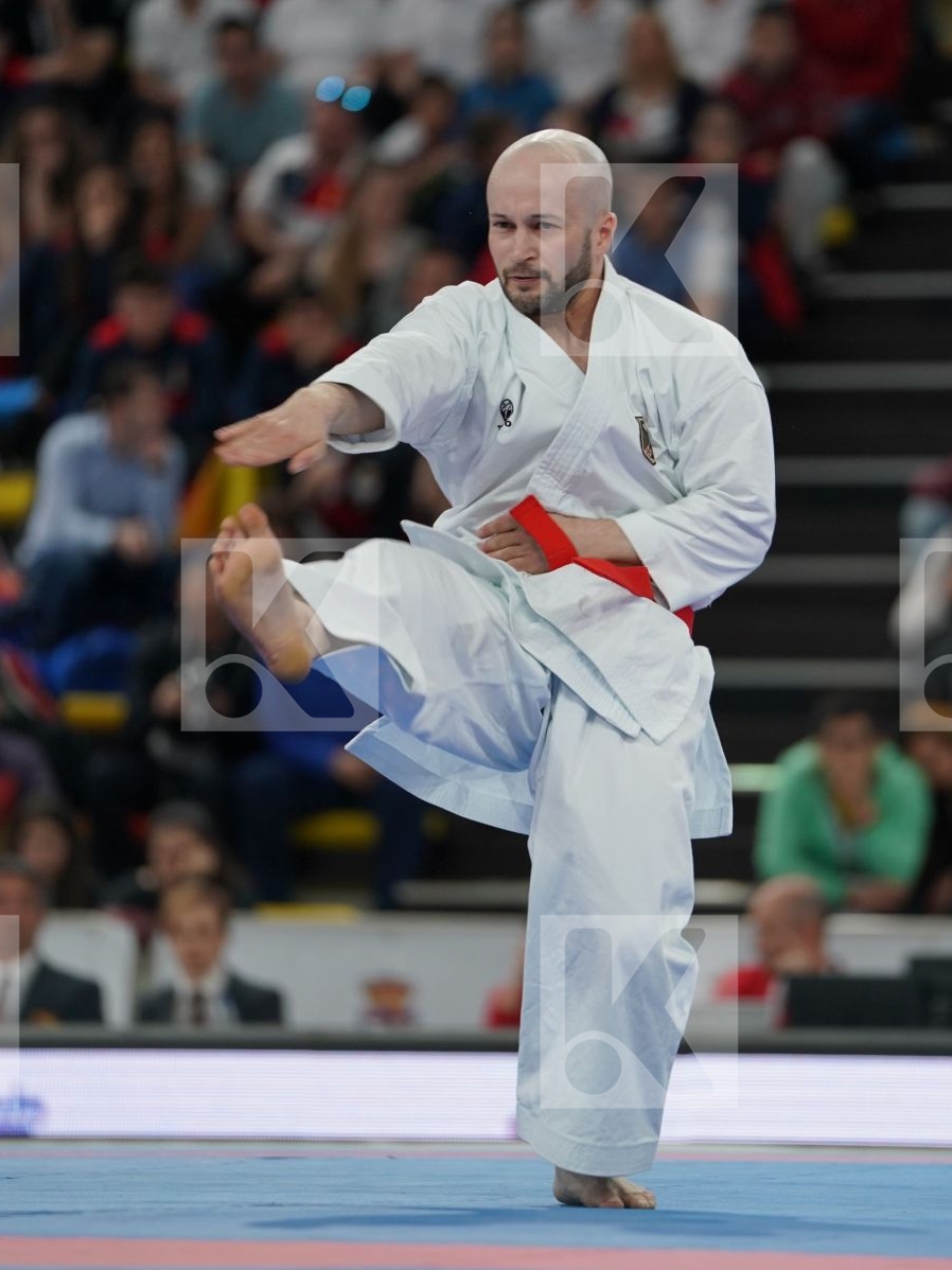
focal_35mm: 289
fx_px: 10601
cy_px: 635
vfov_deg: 6.9
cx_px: 639
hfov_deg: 5.1
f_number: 2.8
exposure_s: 1/500
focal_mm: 200
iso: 800
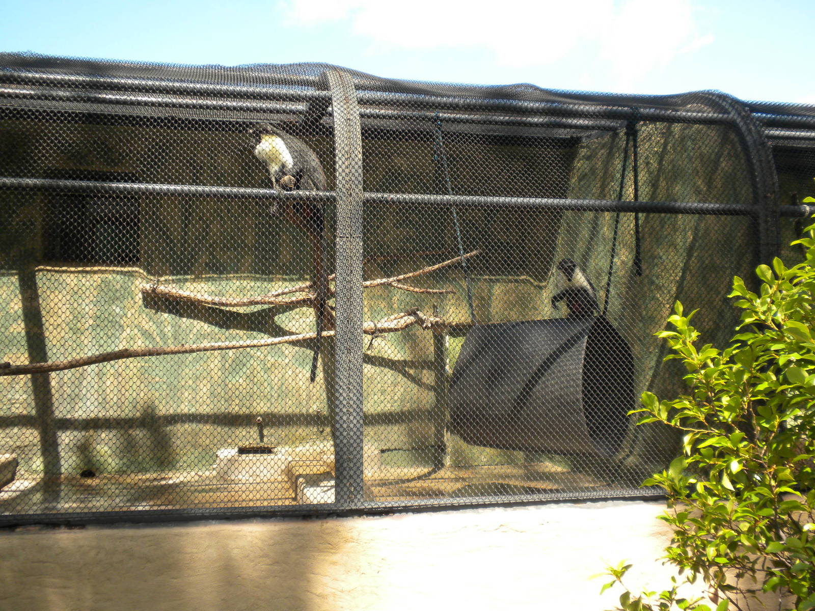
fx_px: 871
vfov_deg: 38.7
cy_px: 306
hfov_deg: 50.1
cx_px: 408
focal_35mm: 37
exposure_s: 1/302
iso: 90
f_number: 3.5
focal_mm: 6.6
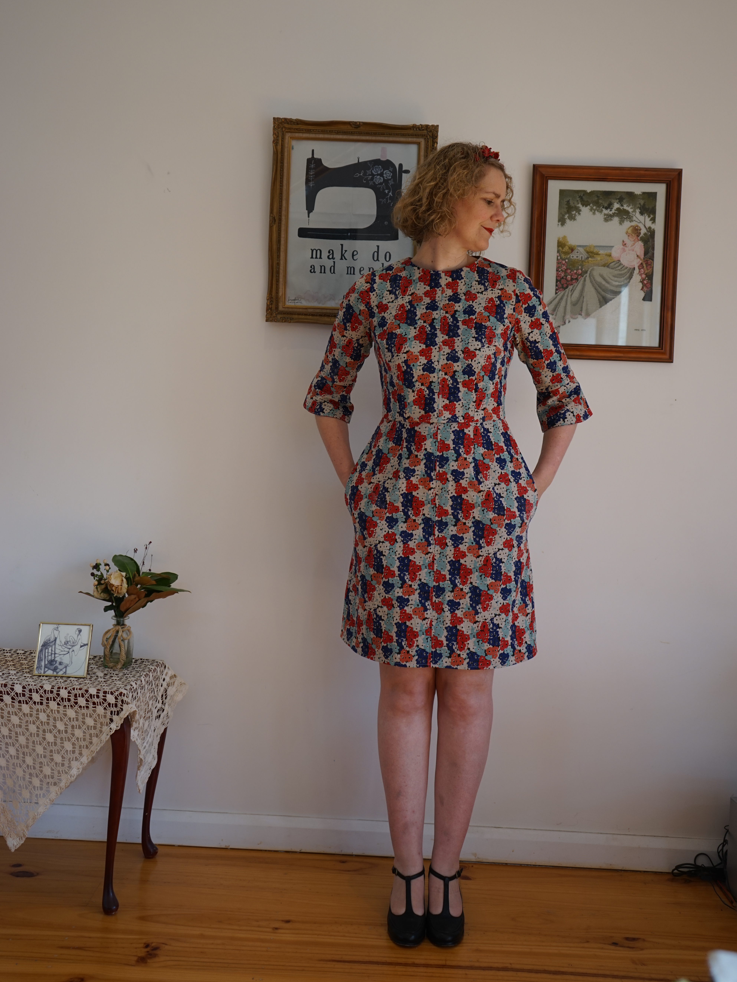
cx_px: 368
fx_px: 1050
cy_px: 429
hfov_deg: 38.7
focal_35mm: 37
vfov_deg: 50.0
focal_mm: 34
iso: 250
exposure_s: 1/160
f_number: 4
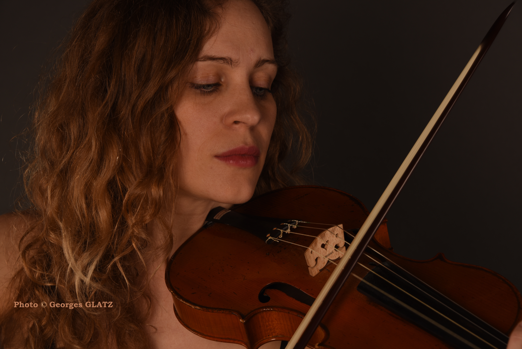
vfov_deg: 11.0
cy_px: 174
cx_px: 261
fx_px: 1813
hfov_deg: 16.4
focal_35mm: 125
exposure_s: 1/25
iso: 100
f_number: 13
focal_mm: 125
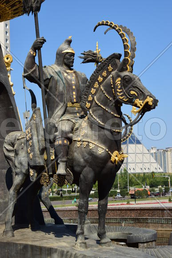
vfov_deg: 31.9
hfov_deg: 21.6
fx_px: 451
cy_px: 129
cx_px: 86
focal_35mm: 63
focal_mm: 42
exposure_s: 1/100
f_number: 13
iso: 100
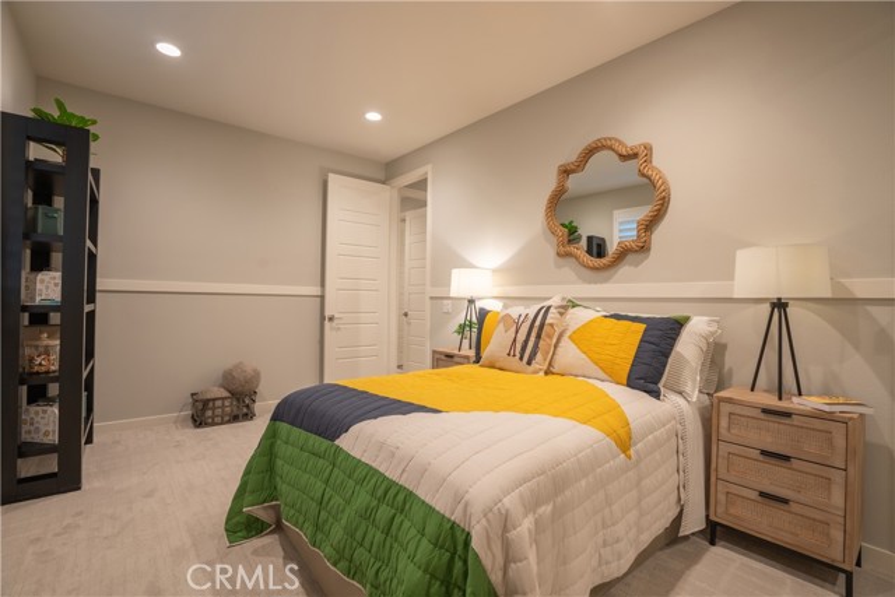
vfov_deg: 73.8
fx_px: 398
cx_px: 448
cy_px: 298
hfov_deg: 96.7
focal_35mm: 16
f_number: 7.1
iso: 100
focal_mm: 16
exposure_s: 1/50
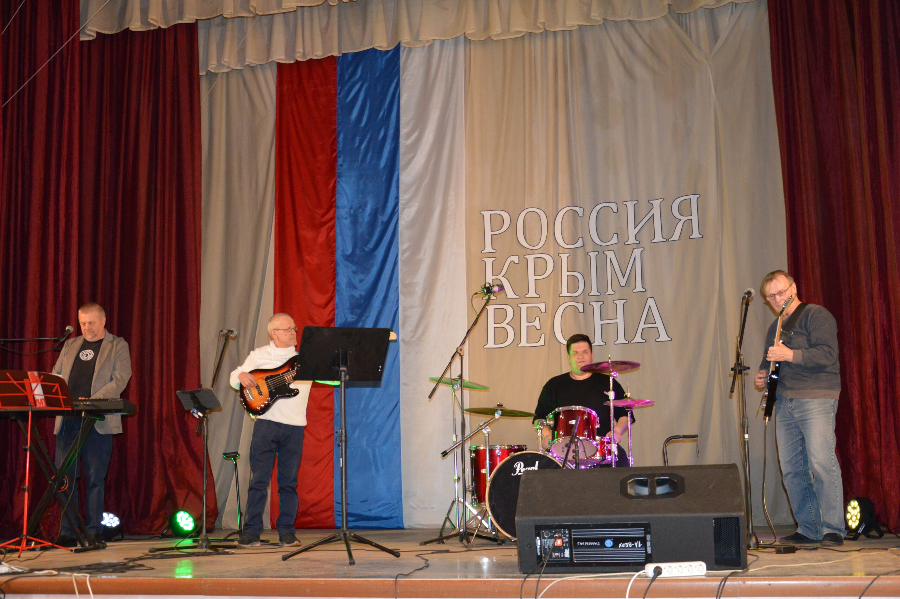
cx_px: 450
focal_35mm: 42
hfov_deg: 46.4
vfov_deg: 31.8
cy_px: 300
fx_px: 1049
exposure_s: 1/60
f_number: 4
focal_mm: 28
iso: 1800
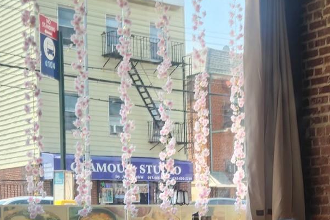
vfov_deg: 16.5
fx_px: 742
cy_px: 221
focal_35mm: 81
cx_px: 289
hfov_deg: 24.4
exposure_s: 1/180
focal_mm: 5.4
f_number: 1.8
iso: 25
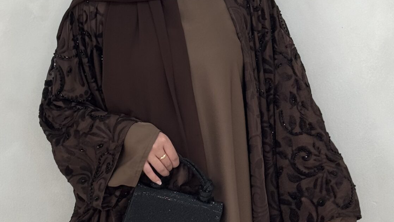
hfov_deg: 17.9
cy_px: 174
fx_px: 1254
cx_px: 214
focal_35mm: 120
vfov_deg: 10.1
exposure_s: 1/139
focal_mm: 6.76
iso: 50
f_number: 1.78
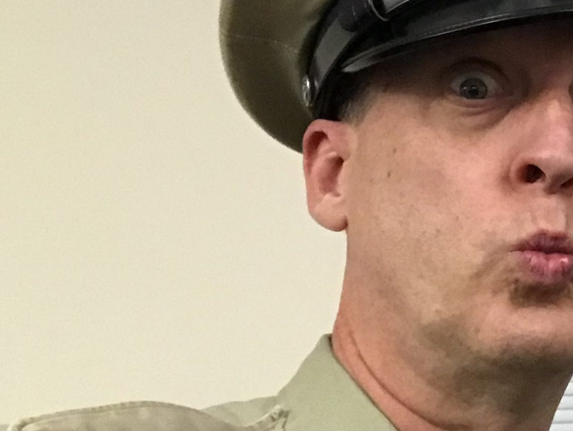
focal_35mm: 86
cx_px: 733
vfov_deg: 17.2
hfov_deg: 20.8
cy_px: 189
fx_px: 1424
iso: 250
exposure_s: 1/15
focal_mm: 2.87
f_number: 2.2
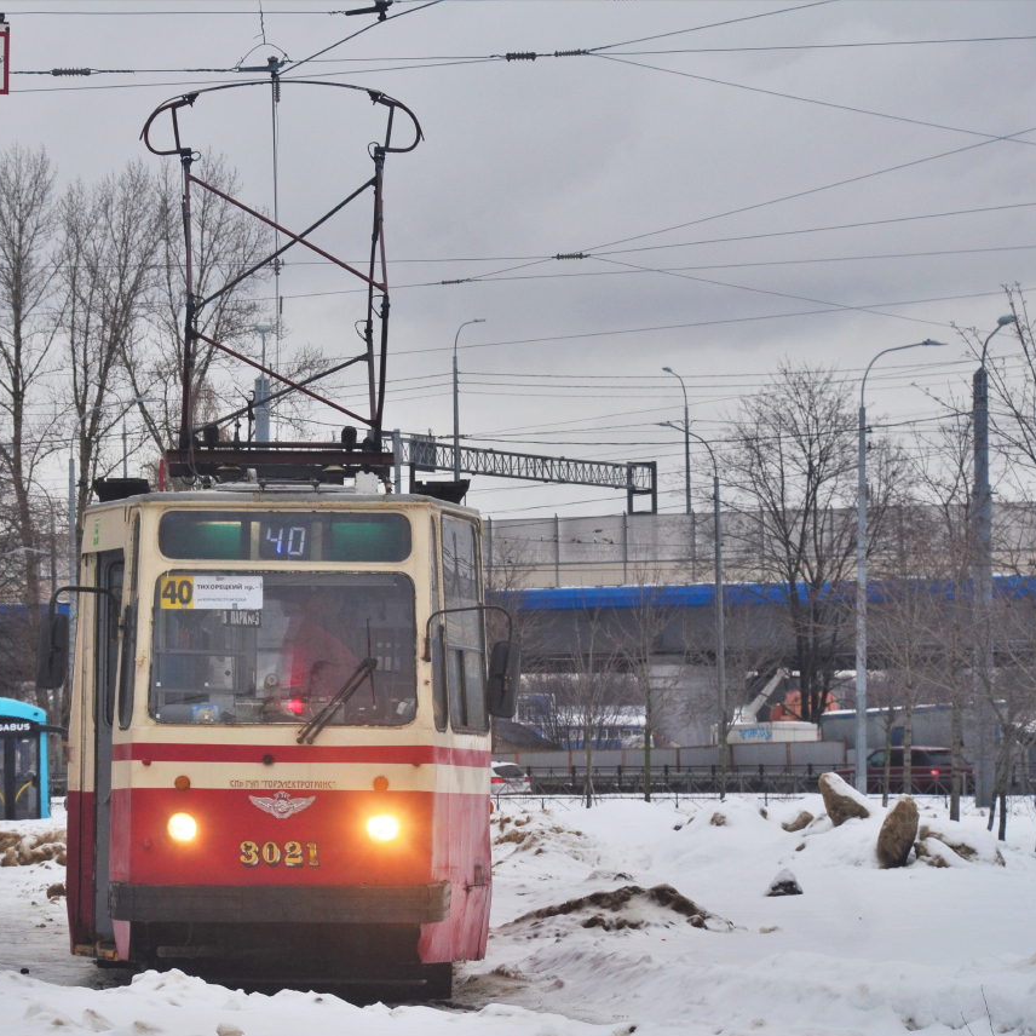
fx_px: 6218
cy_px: 520
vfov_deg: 9.5
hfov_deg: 9.5
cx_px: 284
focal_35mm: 184
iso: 250
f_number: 5.6
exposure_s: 1/200
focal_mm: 95
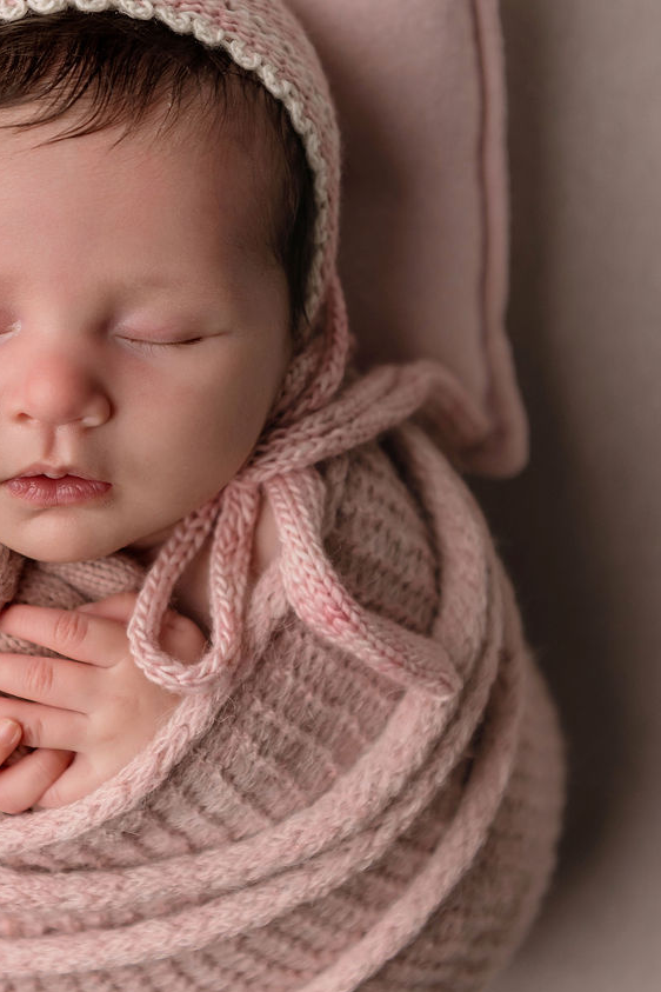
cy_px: 386
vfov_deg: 24.7
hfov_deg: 16.5
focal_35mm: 82
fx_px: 2258
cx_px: 125
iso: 125
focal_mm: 45
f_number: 3.2
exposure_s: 1/200
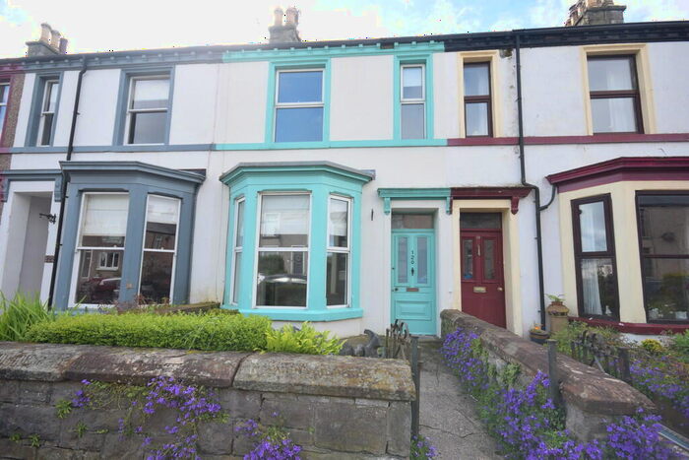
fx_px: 330
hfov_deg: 92.4
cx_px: 344
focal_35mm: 17
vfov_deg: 69.7
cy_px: 230
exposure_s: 1/250
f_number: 8
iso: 280
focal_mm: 11.5
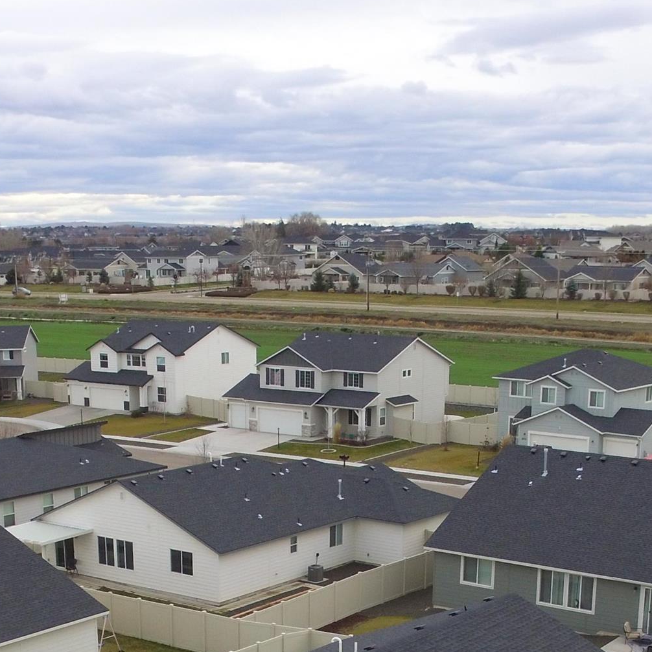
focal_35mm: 54
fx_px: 1151
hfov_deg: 31.6
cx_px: 281
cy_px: 732
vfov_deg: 28.5
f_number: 2.8
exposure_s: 1/389
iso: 100
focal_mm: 3.61
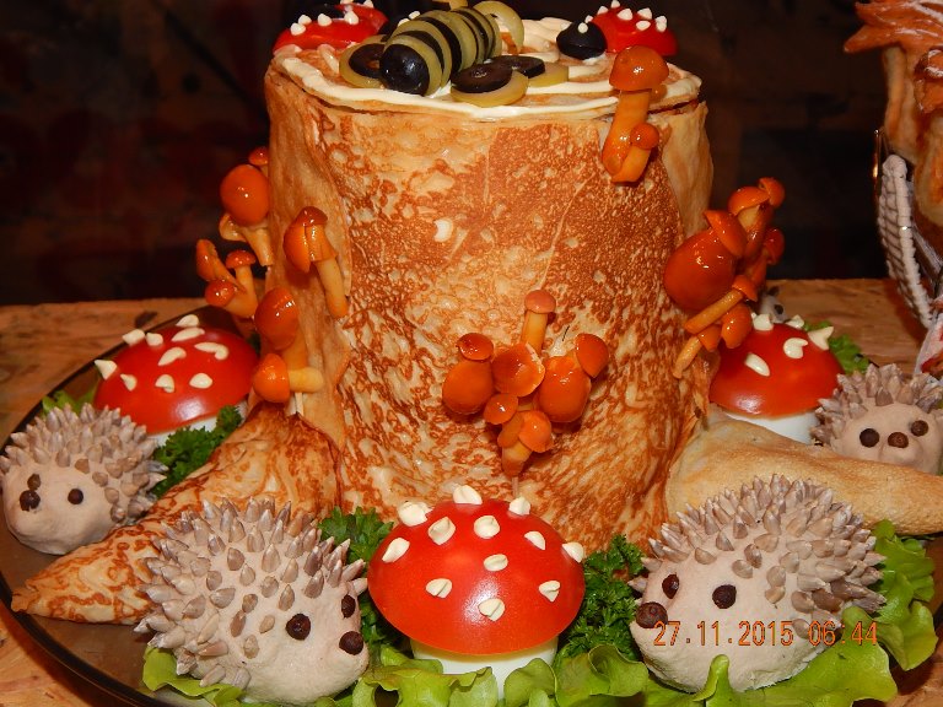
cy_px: 354
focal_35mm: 48
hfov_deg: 39.7
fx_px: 1308
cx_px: 472
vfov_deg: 30.3
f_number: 3.7
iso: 200
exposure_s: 1/30
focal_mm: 8.6
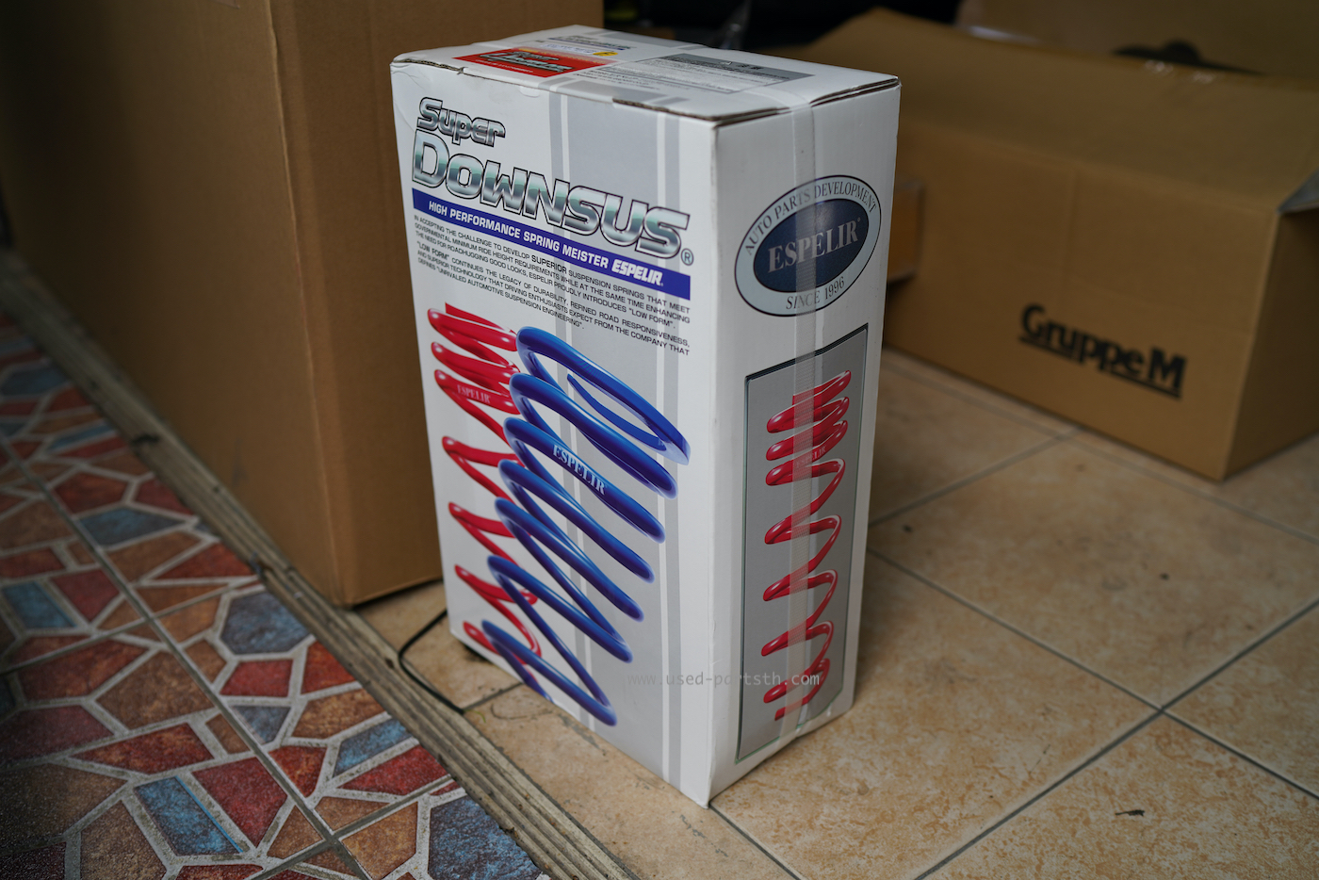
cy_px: 440
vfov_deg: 37.9
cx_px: 660
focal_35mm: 35
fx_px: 1283
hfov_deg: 54.4
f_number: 2.8
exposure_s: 1/250
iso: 100
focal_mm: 35
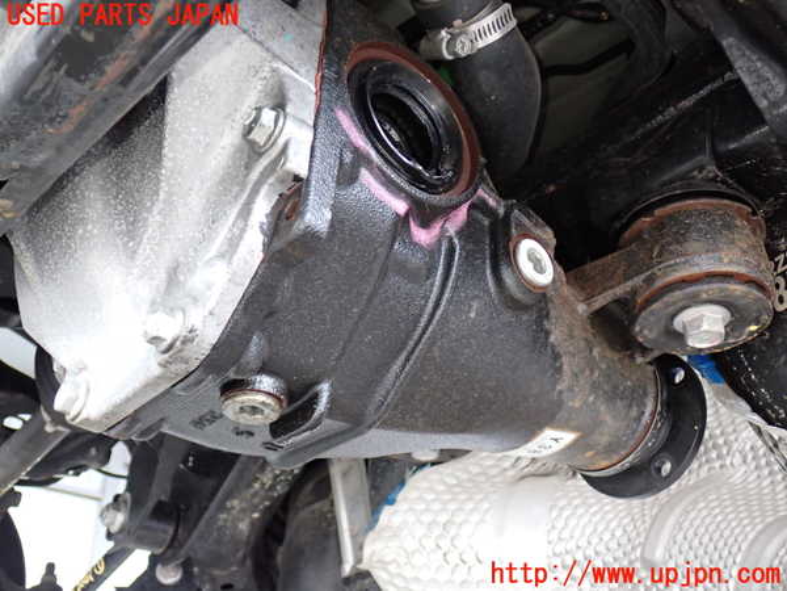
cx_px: 394
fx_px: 864
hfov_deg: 49.0
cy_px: 296
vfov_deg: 37.7
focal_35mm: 38
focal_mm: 6.83
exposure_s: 1/40
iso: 500
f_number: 2.7
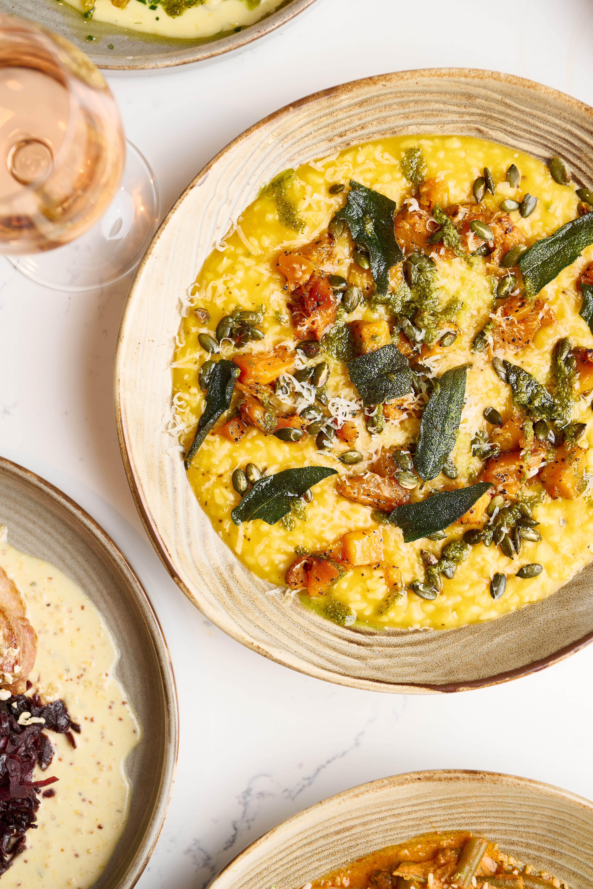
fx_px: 1532
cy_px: 444
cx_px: 296
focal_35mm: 62
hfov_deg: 21.9
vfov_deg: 32.4
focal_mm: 62
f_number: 5.6
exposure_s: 1/125
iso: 200
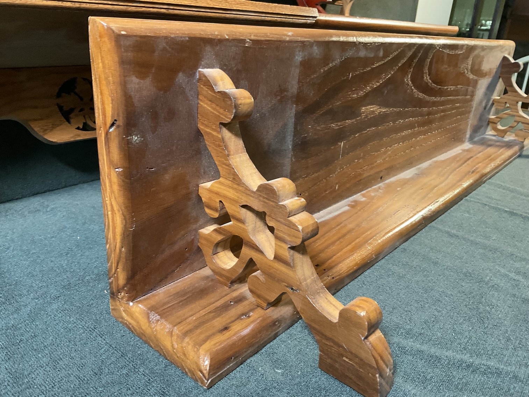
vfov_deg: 48.2
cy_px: 198
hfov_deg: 61.7
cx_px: 264
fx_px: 443
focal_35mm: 29
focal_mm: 3
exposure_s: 1/40
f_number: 1.8
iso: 200
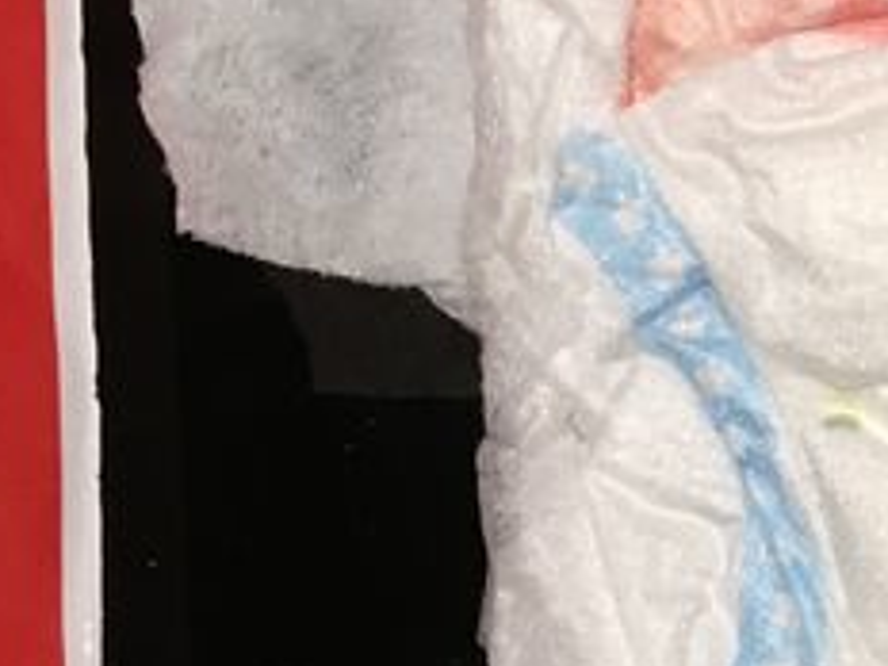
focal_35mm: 128
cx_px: 1049
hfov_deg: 14.9
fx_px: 3284
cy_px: 77
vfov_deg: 11.5
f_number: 2.2
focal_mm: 4.15
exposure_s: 1/30
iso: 80
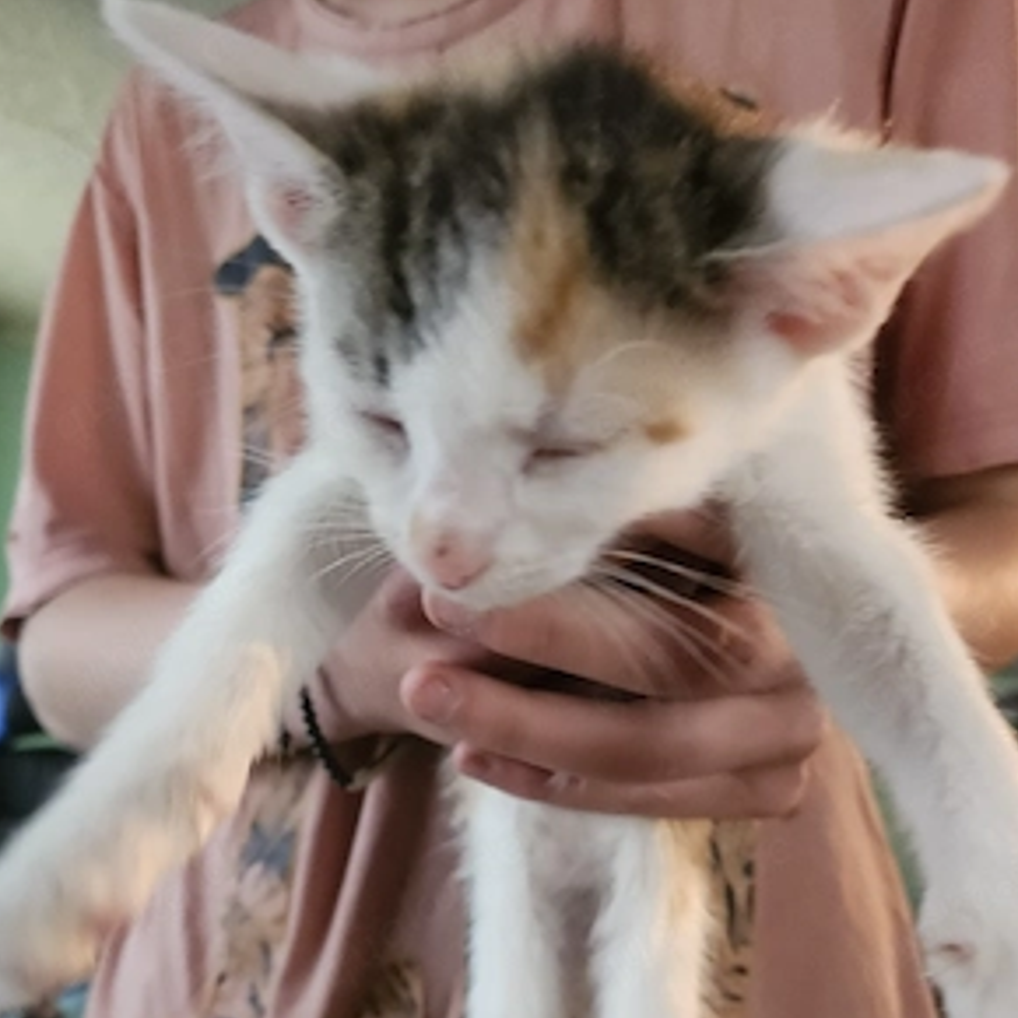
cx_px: 498
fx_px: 932
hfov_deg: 57.3
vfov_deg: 56.2
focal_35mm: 28
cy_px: 674
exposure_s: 1/25.1
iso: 500
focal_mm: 5.4
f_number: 1.8
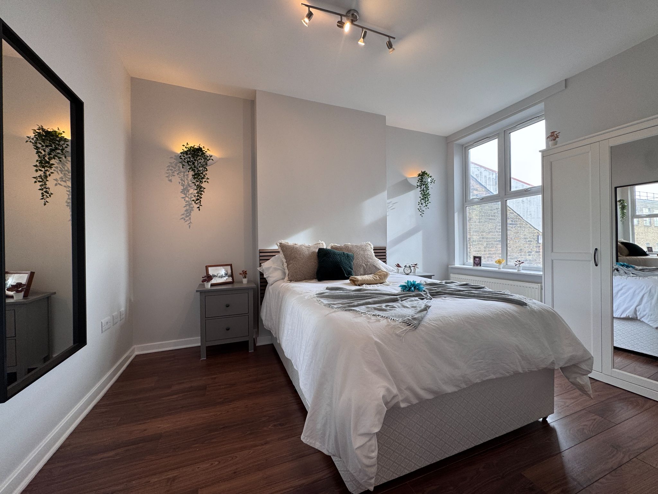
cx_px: 329
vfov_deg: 85.7
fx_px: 266
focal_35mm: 14
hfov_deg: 102.1
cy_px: 247
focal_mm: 2.22
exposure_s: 1/100
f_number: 2.2
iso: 64
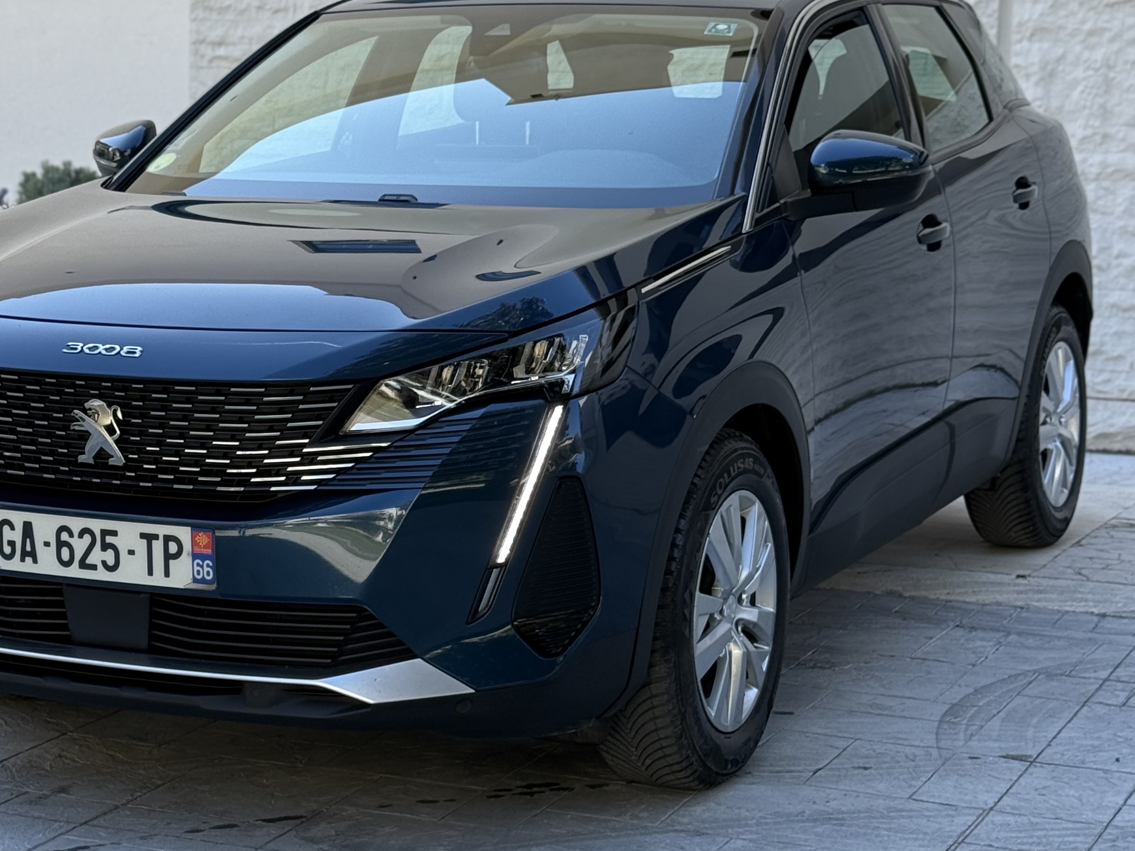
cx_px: 445
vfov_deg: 18.4
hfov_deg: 24.4
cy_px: 346
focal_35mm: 80
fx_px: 2623
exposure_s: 1/828
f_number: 1.78
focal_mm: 6.76
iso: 64
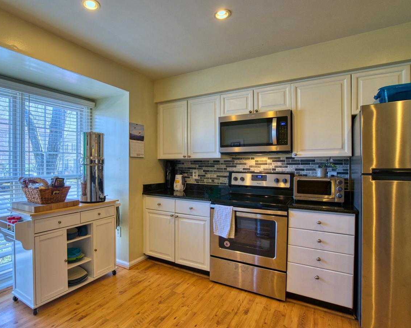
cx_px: 168
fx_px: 231
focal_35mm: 19
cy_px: 167
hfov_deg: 82.5
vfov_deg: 70.8
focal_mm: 16
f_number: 6.3
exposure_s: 1/125
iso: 400
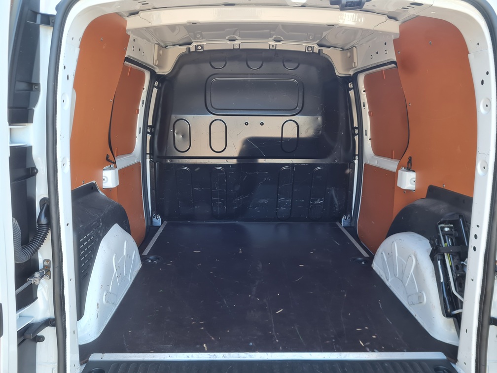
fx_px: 373
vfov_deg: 53.1
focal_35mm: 26
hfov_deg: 67.3
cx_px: 248
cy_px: 186
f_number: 1.8
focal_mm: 5.4
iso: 64
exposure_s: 1/100
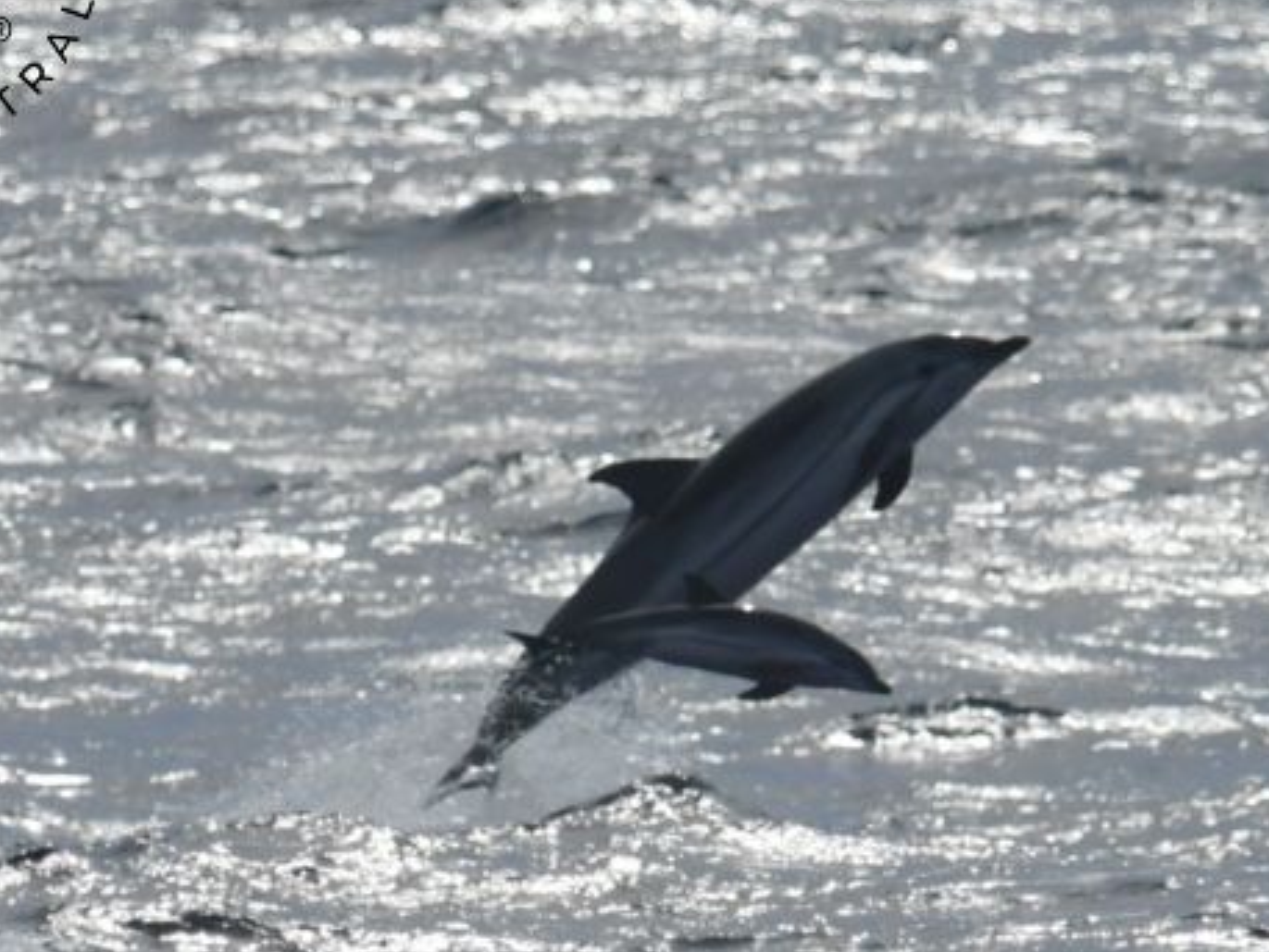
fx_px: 24055
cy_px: 454
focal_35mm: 656
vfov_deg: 2.3
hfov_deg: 3.0
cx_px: 772
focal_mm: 390
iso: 400
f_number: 6
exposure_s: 1/8000
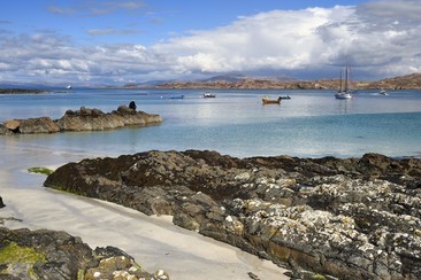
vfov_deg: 34.2
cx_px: 231
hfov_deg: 49.5
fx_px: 456
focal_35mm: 39
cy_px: 123
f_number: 18
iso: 200
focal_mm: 34
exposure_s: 1/250
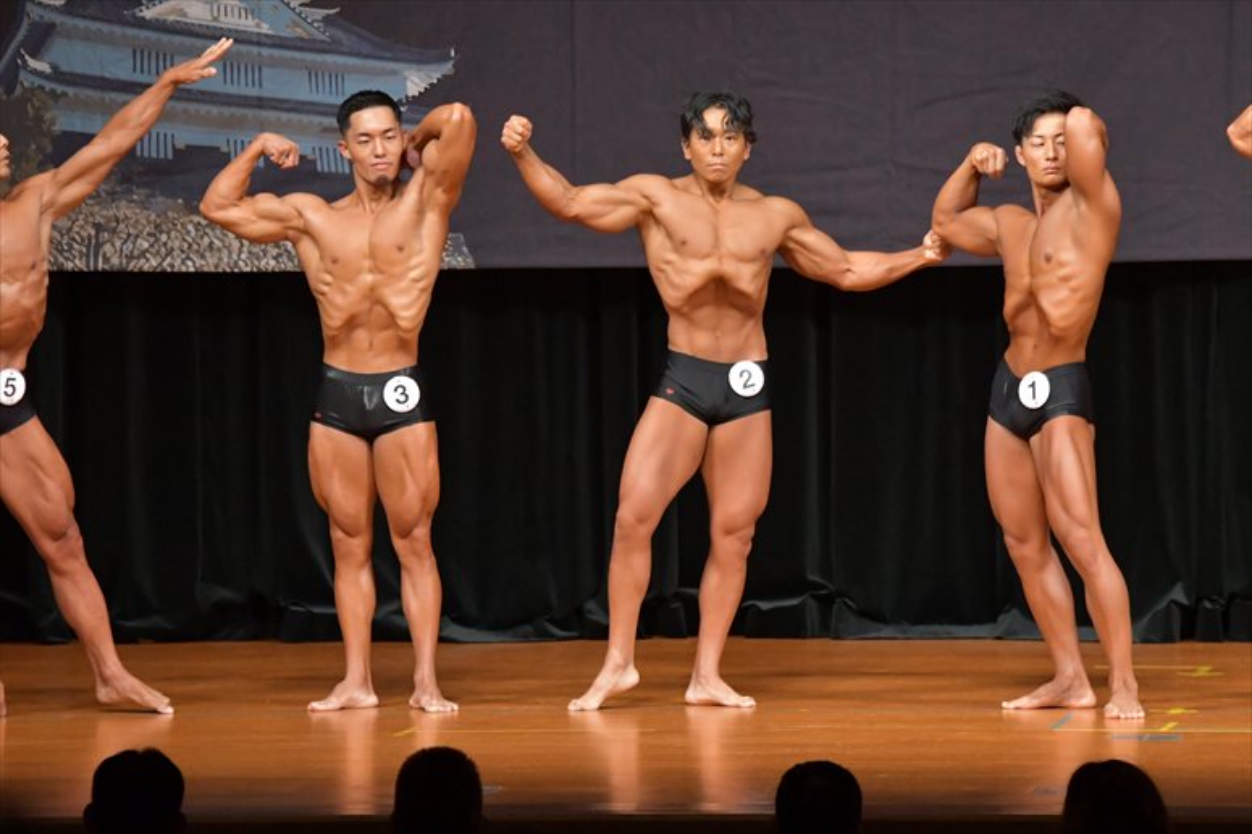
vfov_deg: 5.4
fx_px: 8864
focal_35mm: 255
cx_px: 626
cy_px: 417
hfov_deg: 8.1
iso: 6400
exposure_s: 1/400
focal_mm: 170
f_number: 5.6
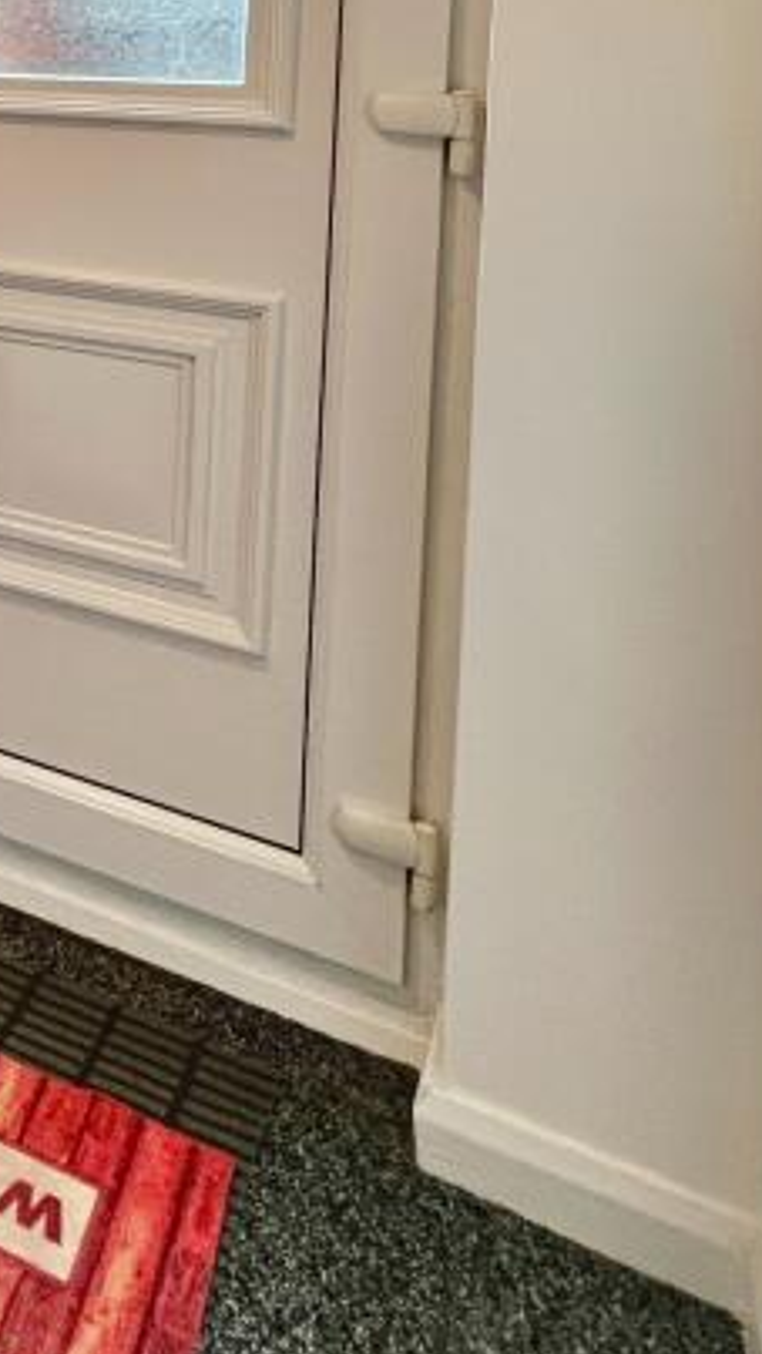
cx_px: -587
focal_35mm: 36
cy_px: 87
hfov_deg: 21.8
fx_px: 1292
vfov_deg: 48.3
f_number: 1.8
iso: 125
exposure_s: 1/100
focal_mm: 1.57
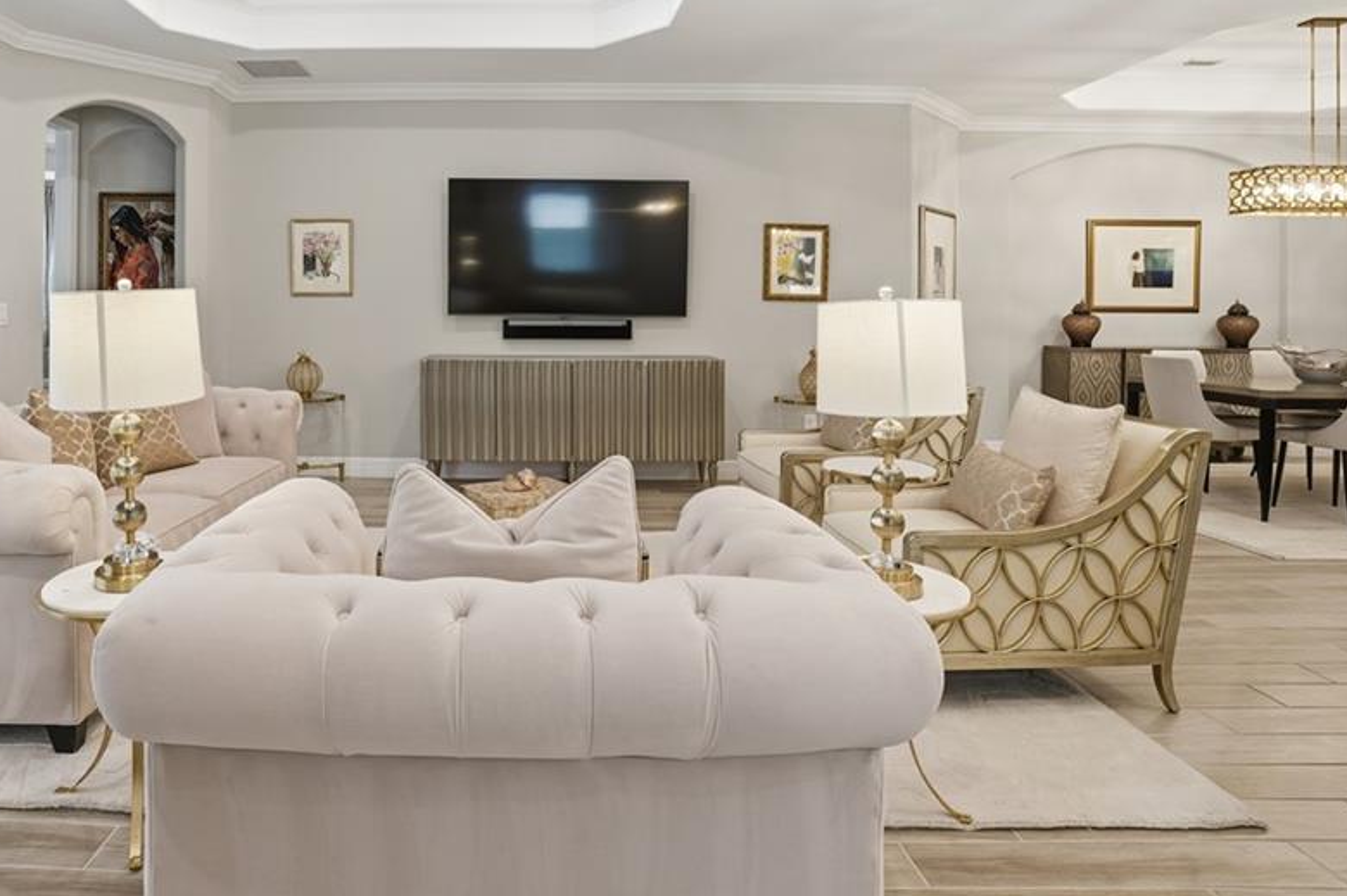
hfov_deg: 80.1
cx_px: 525
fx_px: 785
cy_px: 325
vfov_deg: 58.5
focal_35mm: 21
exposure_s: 1/40
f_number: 9
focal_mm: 16
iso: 400
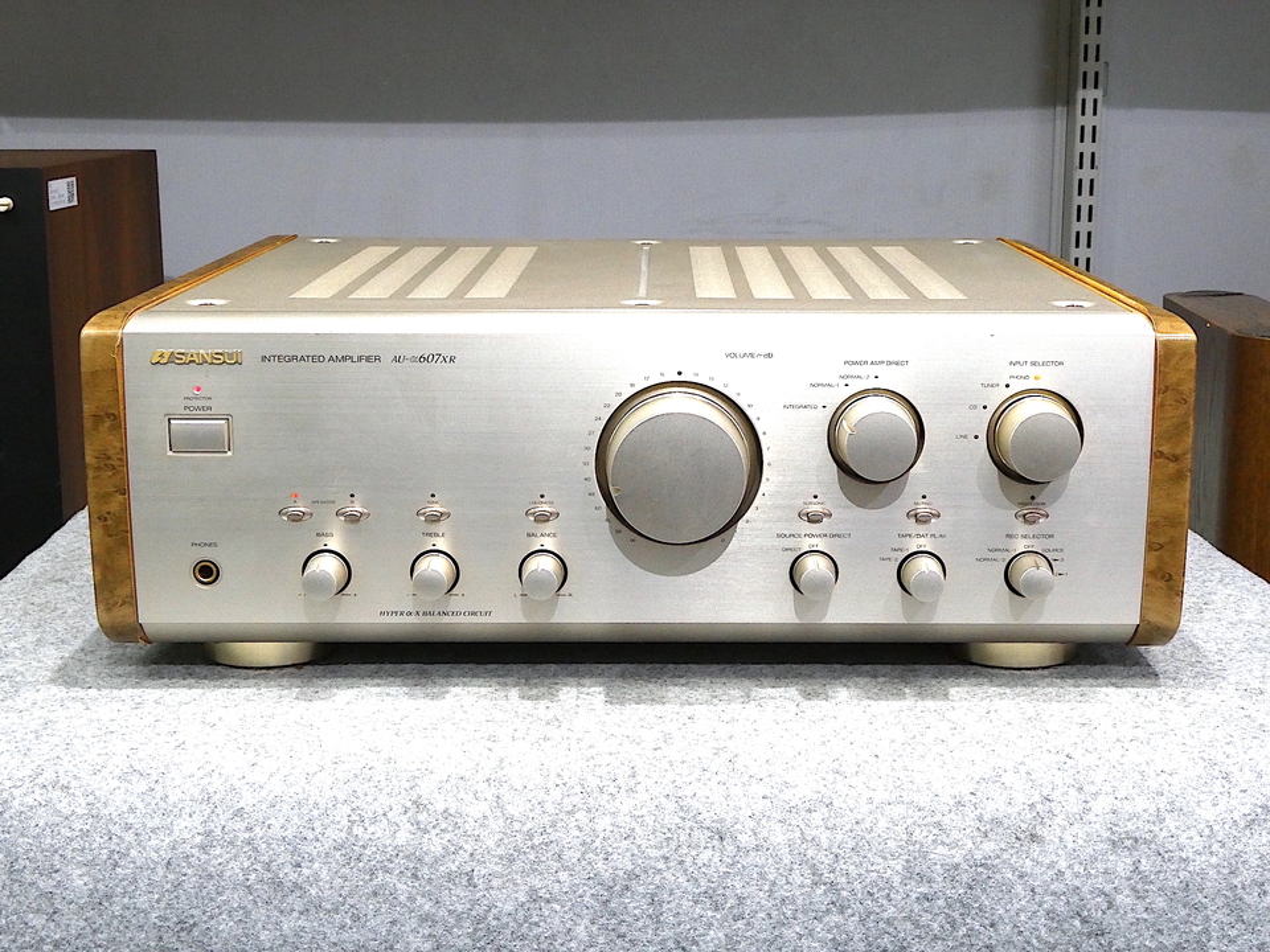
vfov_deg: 29.1
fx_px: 1834
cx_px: 635
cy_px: 476
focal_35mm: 50
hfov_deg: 38.2
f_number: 7.1
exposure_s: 1/15
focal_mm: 9
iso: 400
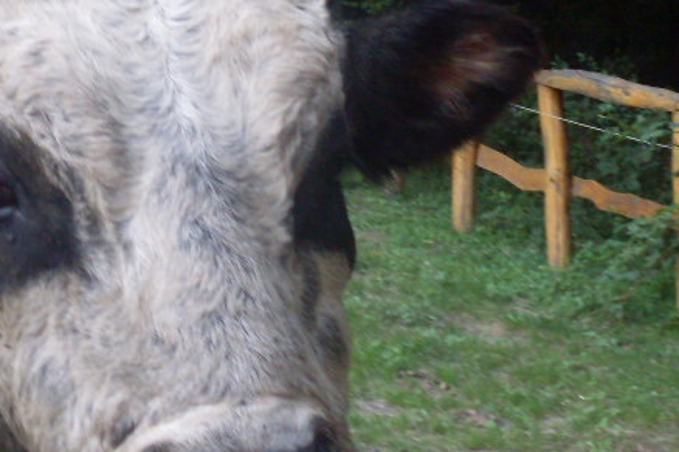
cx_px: 138
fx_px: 2754
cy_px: 70
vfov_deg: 9.4
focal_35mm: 146
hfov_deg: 14.0
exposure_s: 1/30
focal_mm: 9.9
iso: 200
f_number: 3.4
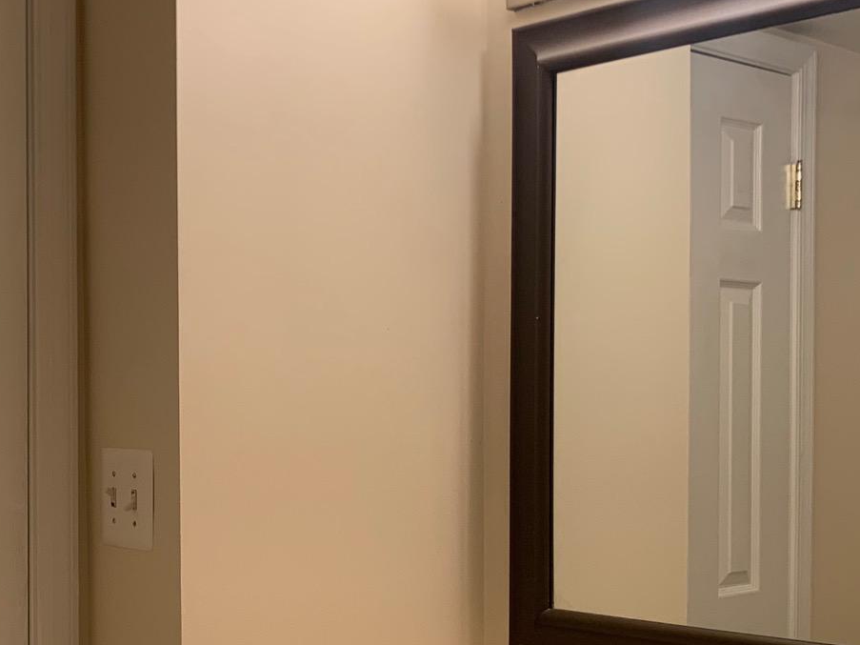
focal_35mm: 59
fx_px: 1466
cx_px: 169
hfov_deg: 31.8
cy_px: 470
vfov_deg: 24.6
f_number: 1.8
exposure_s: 1/120
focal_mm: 4.25
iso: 64
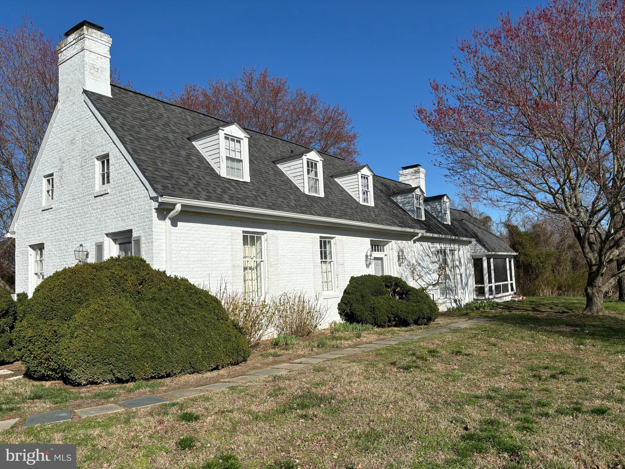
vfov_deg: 53.1
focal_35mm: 26
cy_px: 234
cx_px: 312
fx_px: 469
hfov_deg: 67.3
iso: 50
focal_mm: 5.96
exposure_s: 1/6329
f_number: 1.6
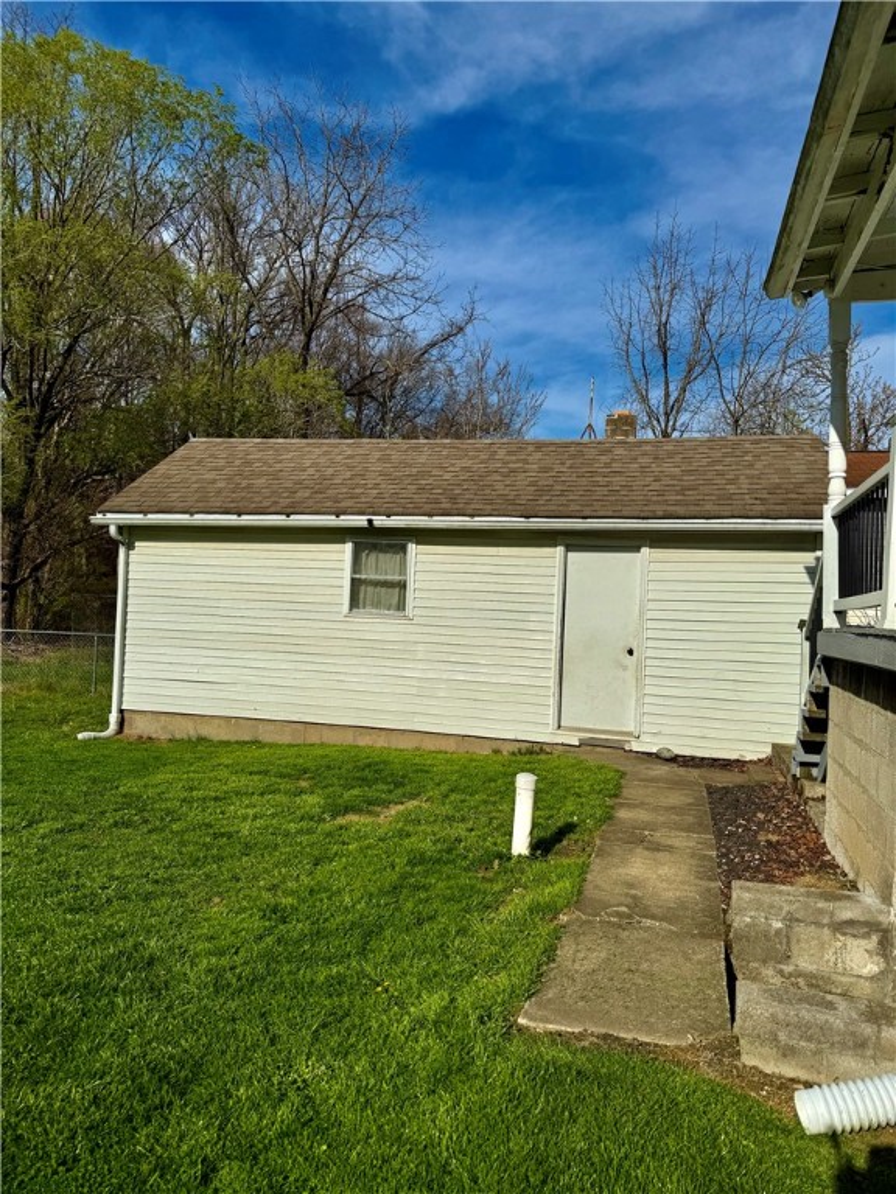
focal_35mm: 24
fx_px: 828
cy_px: 597
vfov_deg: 71.6
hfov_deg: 56.8
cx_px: 448
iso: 80
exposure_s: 1/14286
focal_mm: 6.76
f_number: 1.78
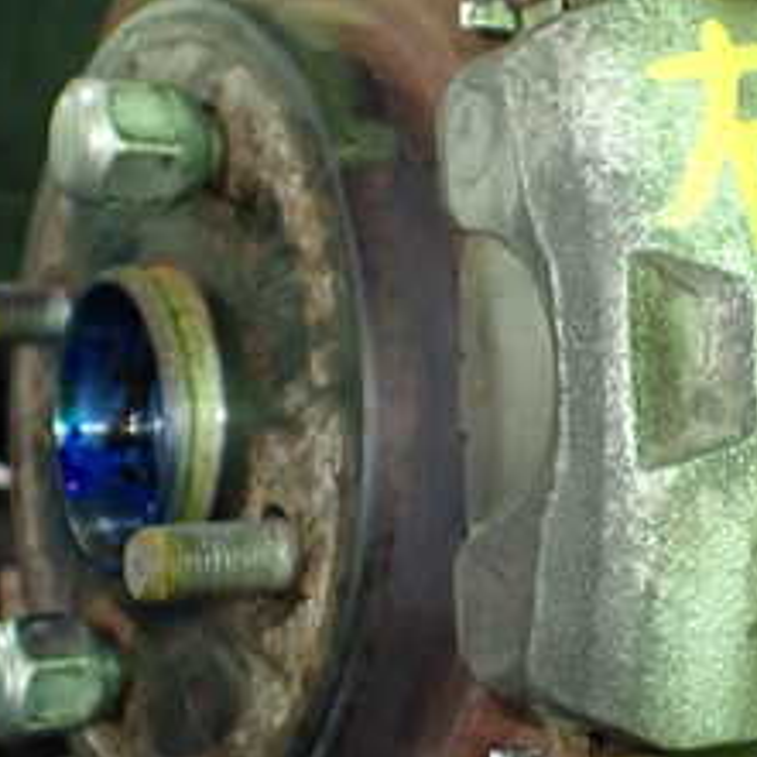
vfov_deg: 24.0
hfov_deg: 23.2
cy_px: 356
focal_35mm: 72
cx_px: 709
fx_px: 1781
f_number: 2.3
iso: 800
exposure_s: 1/60
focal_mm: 5.4
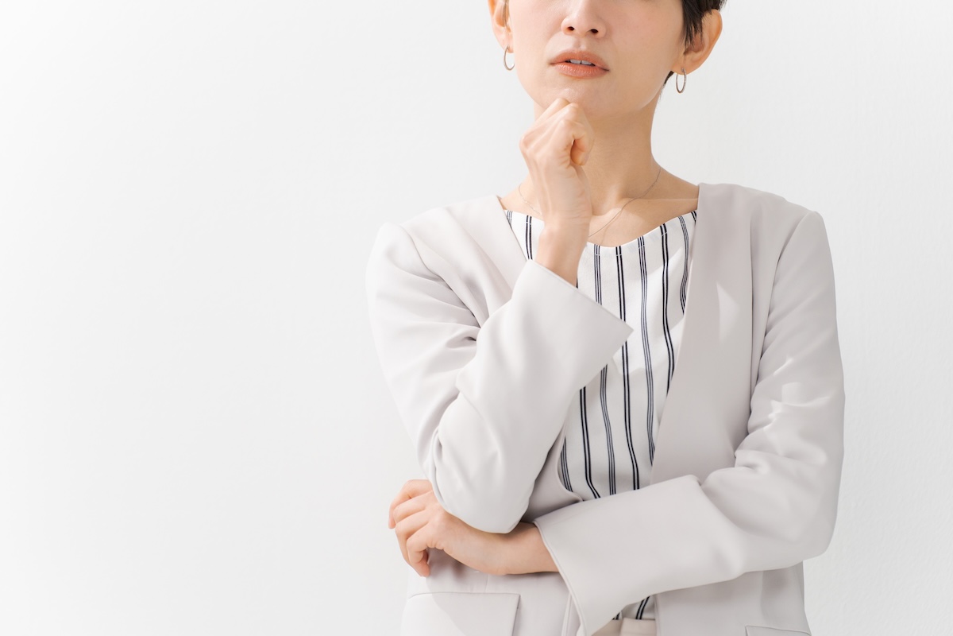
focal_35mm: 180
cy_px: 318
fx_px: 4765
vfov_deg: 7.6
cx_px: 476
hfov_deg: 11.4
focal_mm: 180
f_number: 3.5
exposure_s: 1/320
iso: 400
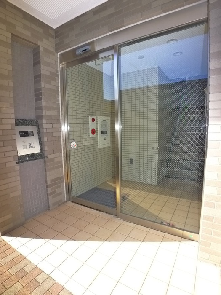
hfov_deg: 56.8
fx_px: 204
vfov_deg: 71.6
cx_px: 110
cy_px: 148
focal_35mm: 24
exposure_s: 1/500
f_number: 2.8
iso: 400
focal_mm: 5.1
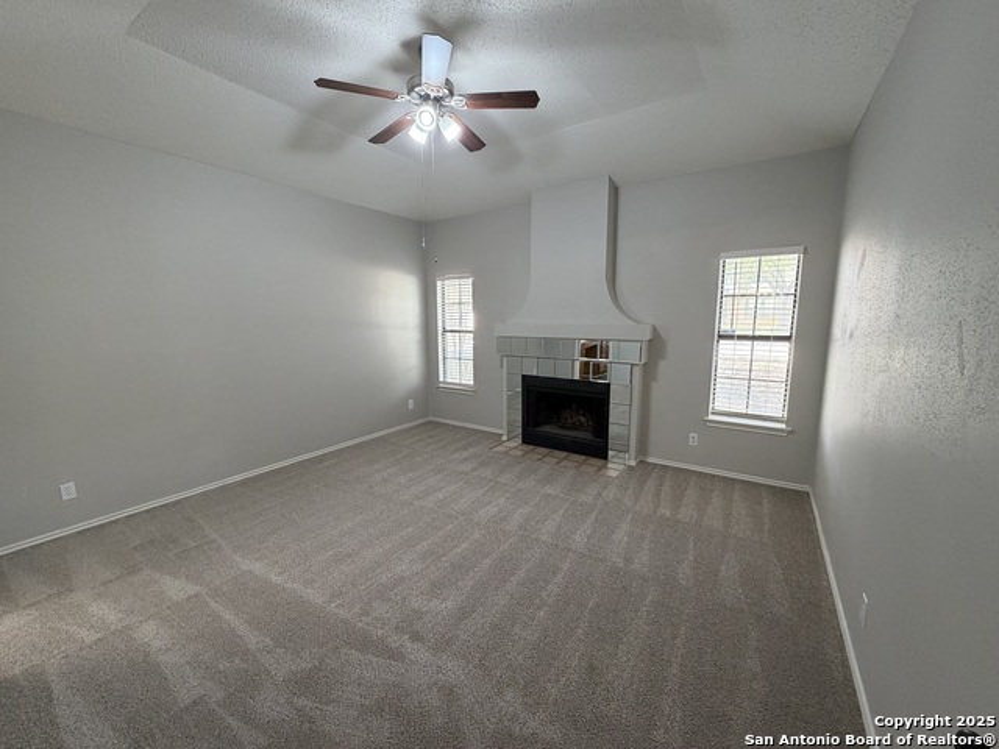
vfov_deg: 85.7
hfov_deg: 102.1
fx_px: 404
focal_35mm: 14
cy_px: 374
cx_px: 500
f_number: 2.2
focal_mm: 2.22
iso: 250
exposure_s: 1/60
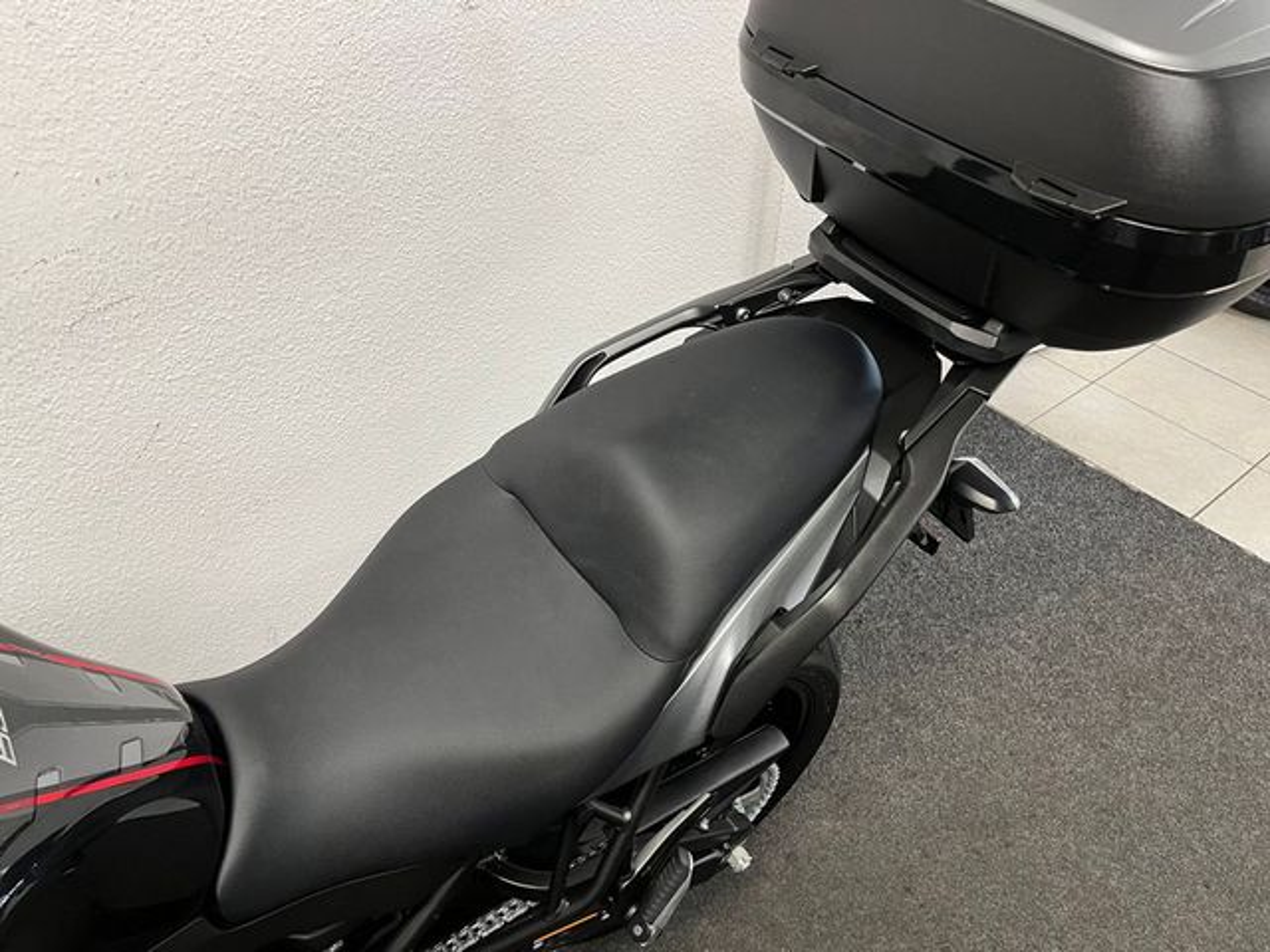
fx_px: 954
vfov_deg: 53.1
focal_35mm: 26
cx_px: 635
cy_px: 476
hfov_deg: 67.3
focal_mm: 5.1
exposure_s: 1/50
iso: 100
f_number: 1.6
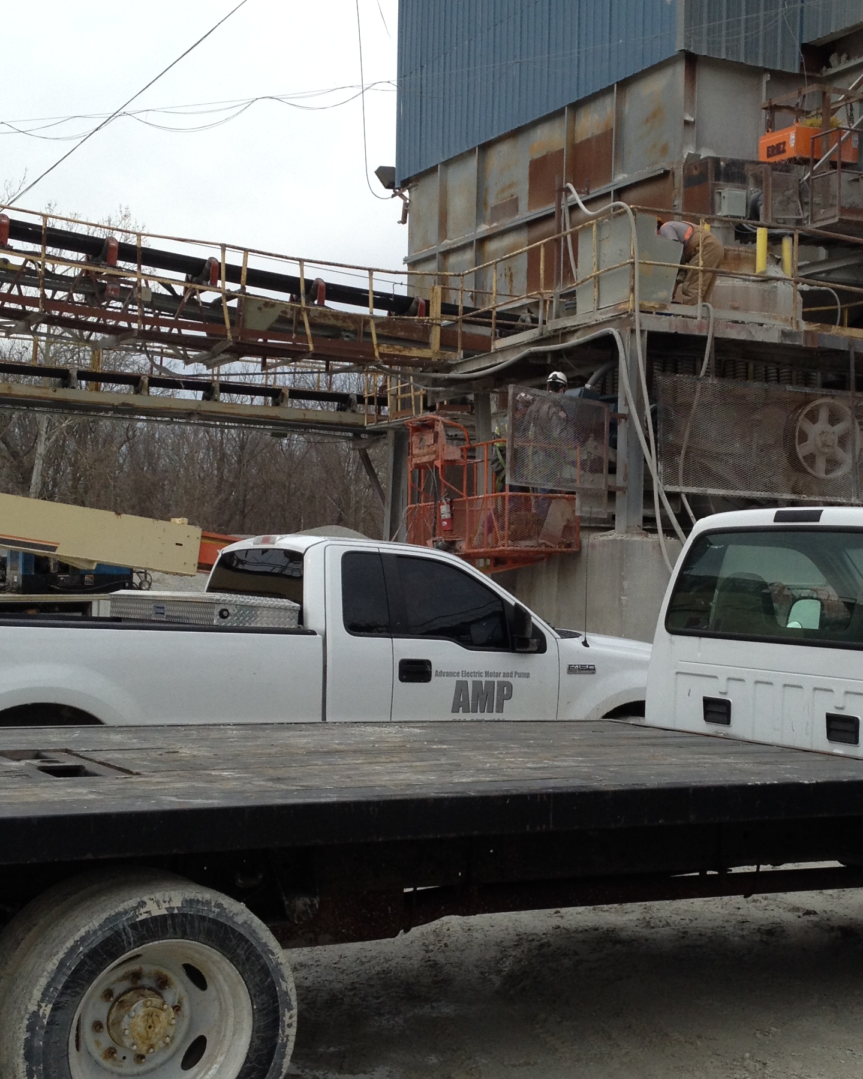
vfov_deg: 30.5
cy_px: 556
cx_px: 538
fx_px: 1980
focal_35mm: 62
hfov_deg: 24.5
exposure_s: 1/1623
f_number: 2.4
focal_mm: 4.28
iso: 50
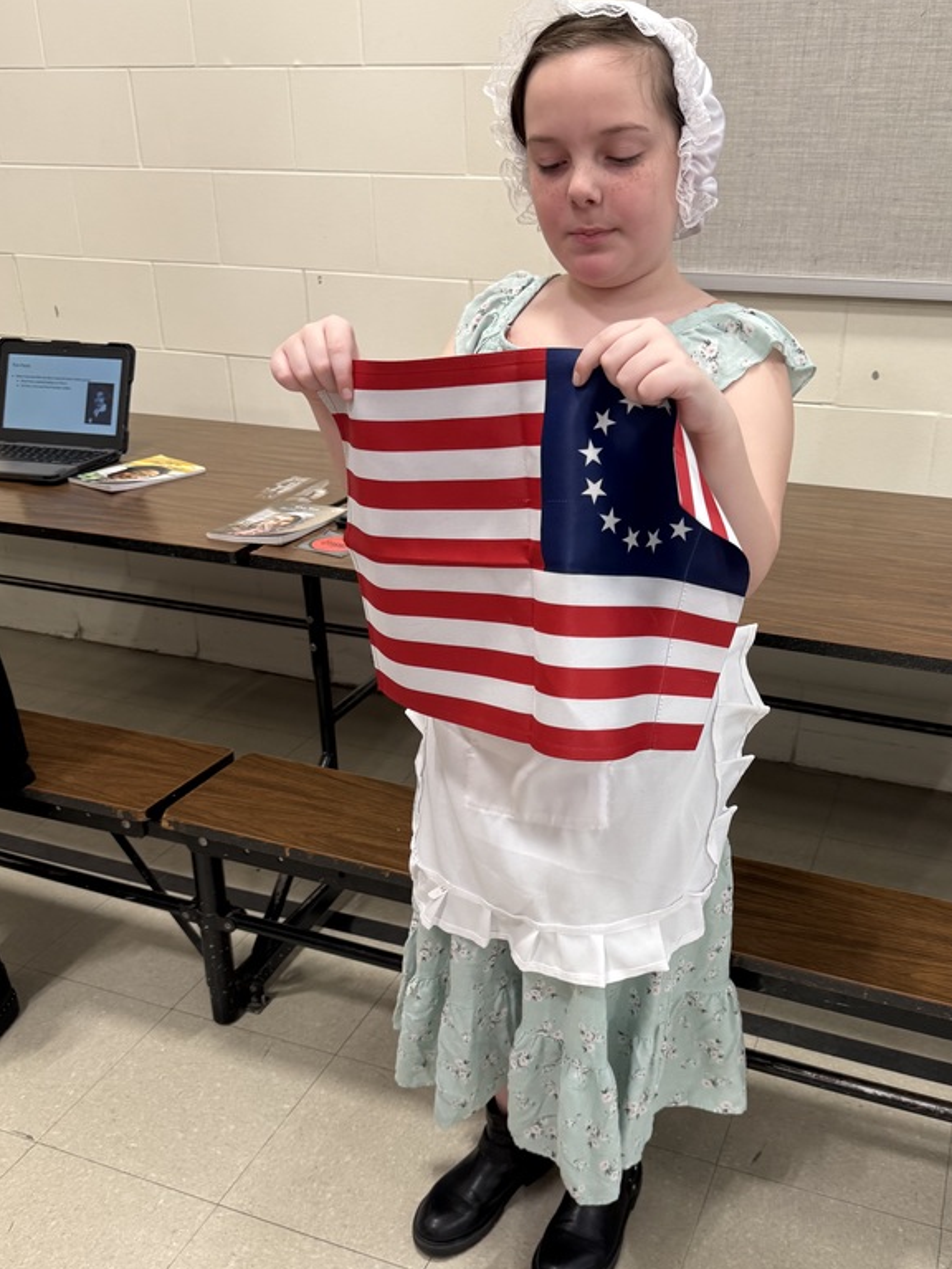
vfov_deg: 56.7
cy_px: 697
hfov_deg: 43.9
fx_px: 1173
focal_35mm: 32
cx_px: 580
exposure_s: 1/121
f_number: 1.78
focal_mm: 6.76
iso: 80
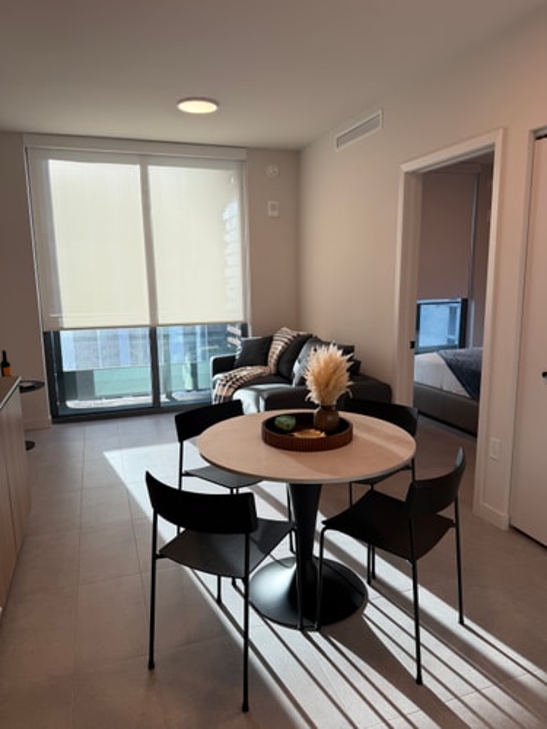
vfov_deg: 71.6
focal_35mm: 24
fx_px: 506
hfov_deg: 56.8
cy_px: 364
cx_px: 274
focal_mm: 6.76
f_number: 1.78
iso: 64
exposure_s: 1/175
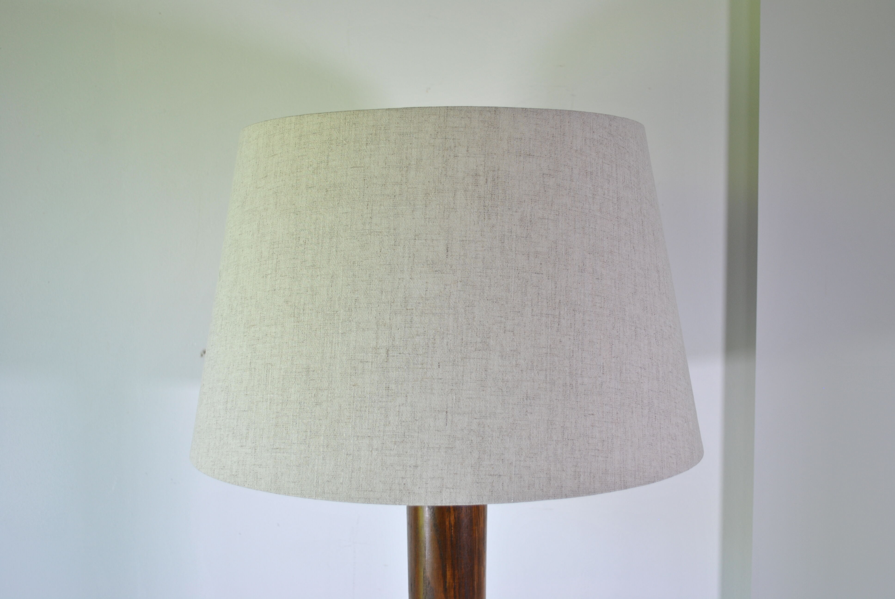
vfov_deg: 30.9
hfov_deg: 44.9
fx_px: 1083
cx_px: 448
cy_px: 300
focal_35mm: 44
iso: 200
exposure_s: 1/60
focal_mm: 29
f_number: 4.5
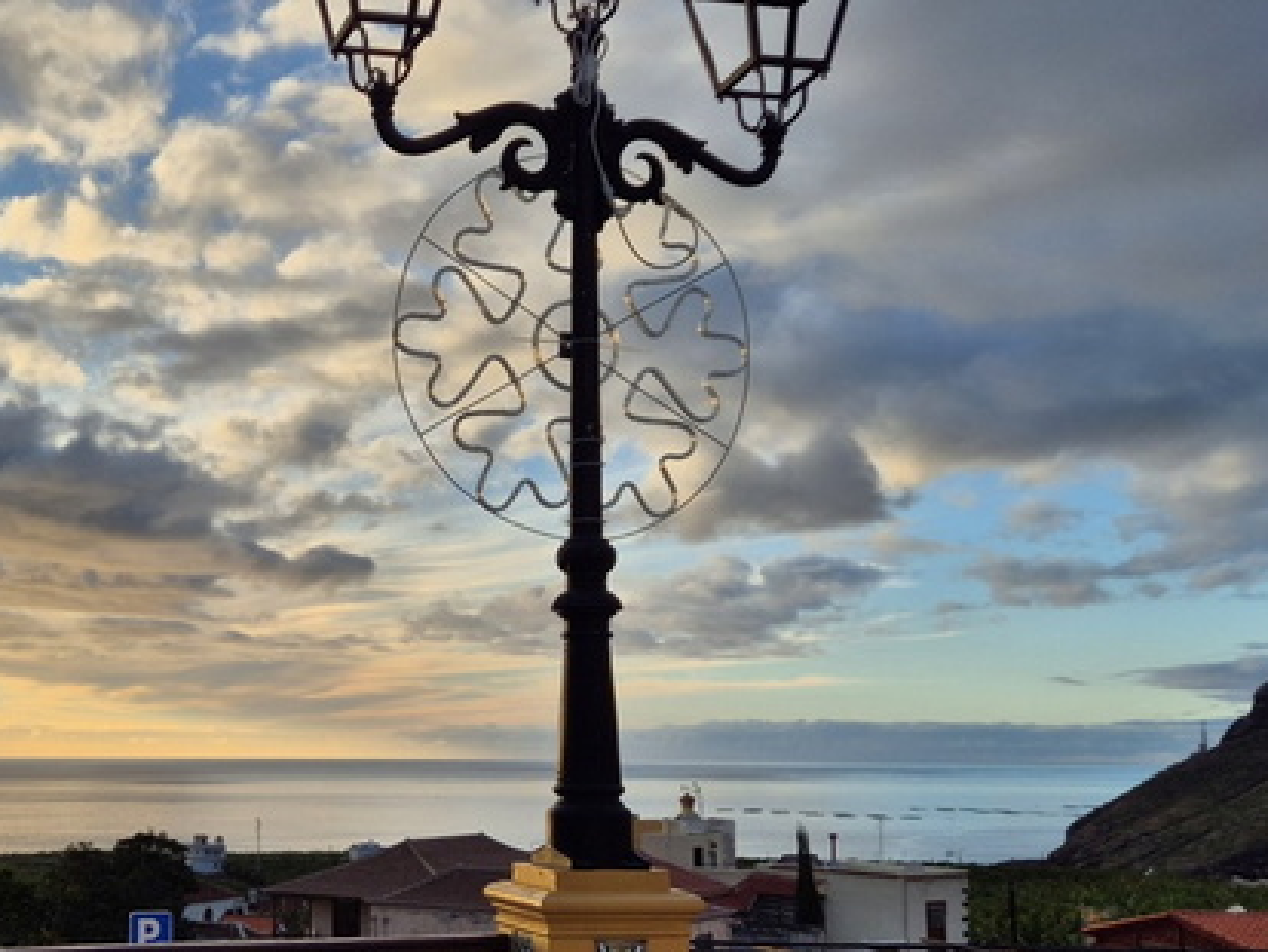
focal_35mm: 44
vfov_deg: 32.6
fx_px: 1613
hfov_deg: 40.7
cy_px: 640
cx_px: 214
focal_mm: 5.4
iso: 25
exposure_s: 1/3016
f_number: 1.8
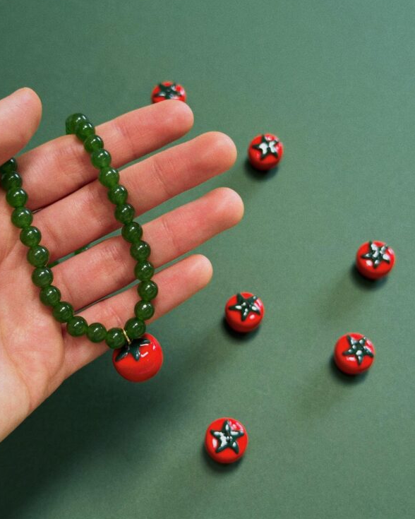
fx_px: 783
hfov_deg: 29.7
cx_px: 204
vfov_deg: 36.6
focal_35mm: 51
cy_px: 238
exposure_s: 1/87
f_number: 1.78
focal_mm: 6.86
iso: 80
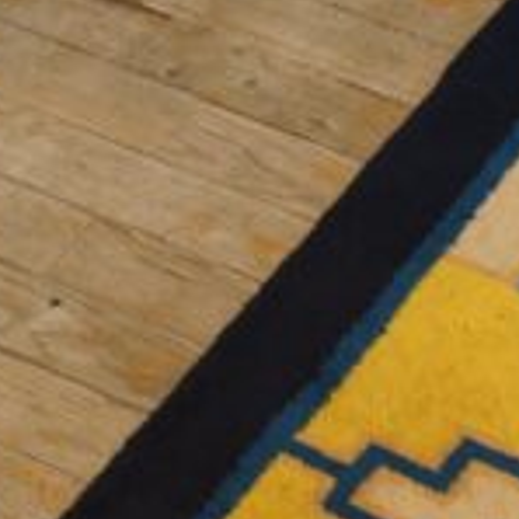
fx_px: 1917
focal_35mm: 113
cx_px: 603
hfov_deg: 15.0
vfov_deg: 14.9
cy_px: 615
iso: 640
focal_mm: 22
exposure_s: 1/60
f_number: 4
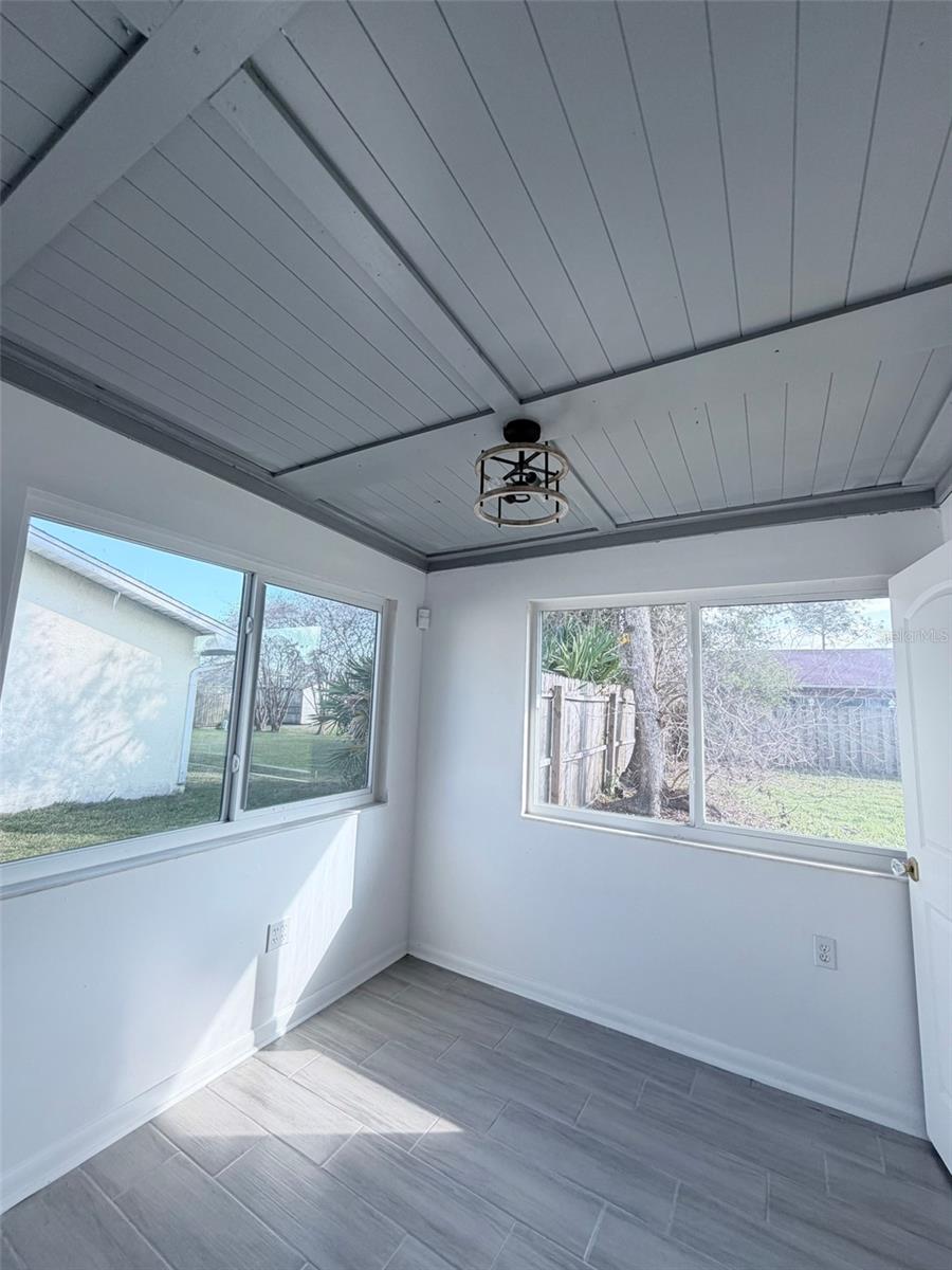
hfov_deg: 85.7
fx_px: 513
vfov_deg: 102.1
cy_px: 635
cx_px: 476
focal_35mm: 14
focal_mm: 2.22
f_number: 2.2
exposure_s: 1/162
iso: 40
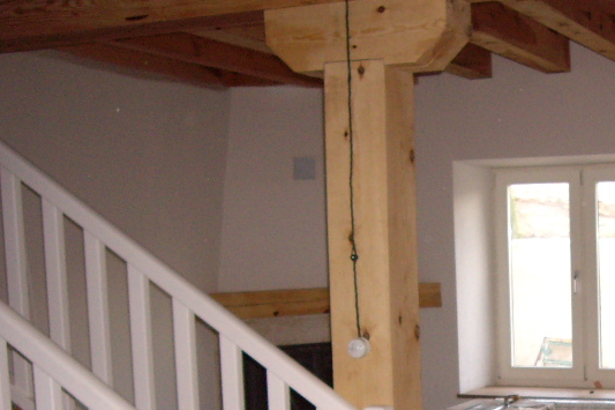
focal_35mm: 76
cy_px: 405
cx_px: 548
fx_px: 1298
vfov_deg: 17.5
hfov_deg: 25.8
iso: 200
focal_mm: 6.2
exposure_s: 1/40
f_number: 2.7
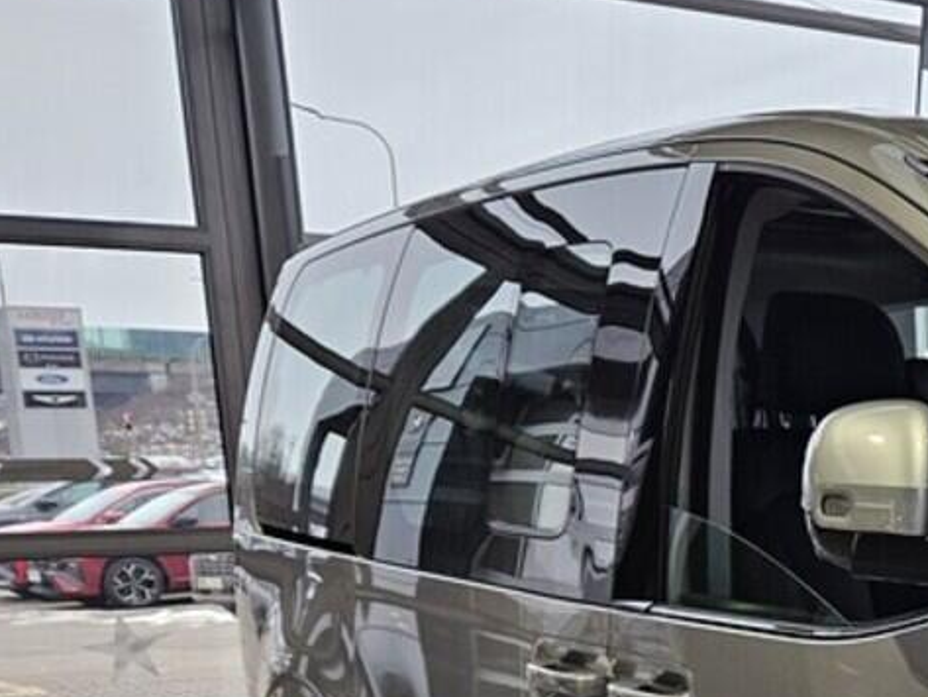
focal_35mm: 70
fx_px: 1877
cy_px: 842
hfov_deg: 23.8
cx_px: 1265
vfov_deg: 19.7
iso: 125
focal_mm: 5.4
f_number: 1.8
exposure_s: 1/180
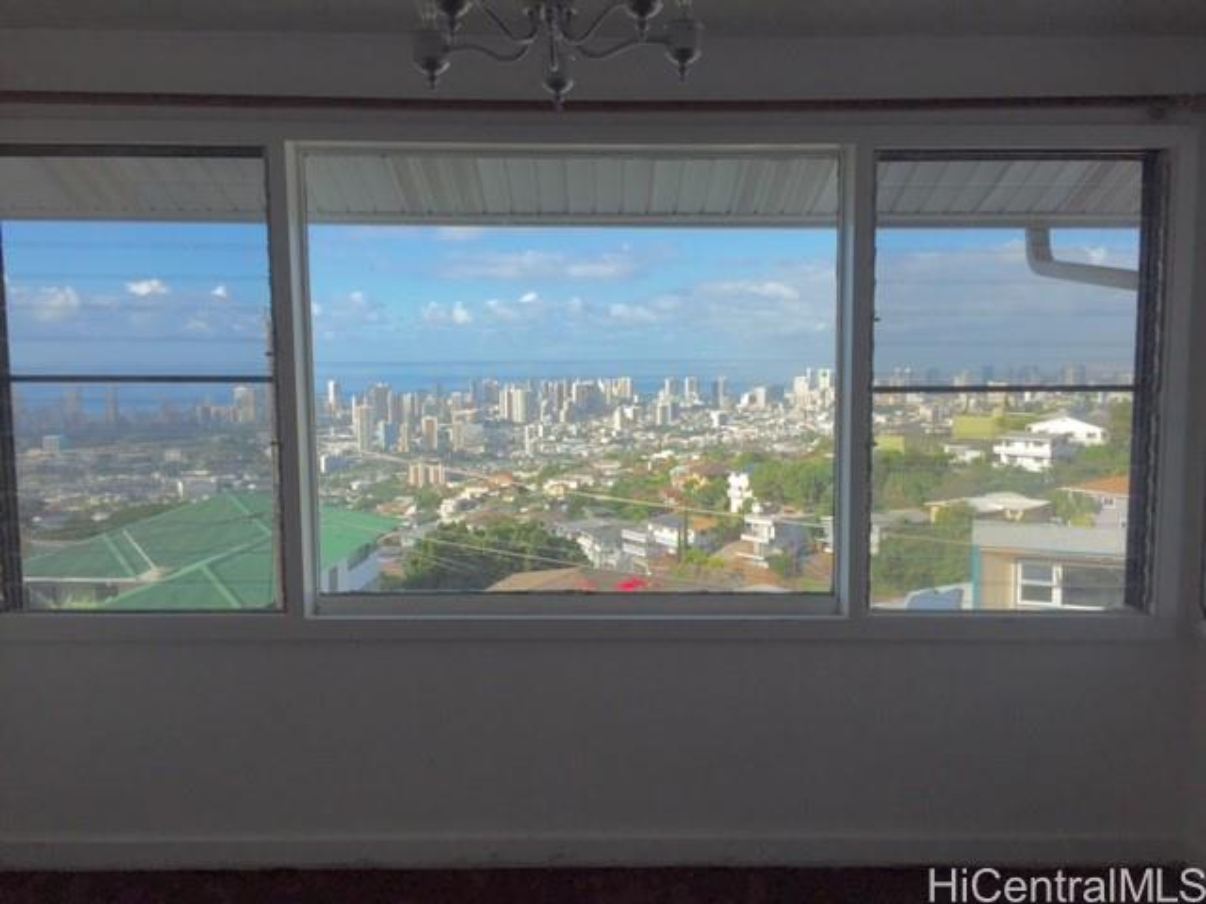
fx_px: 1010
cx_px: 603
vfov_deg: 48.2
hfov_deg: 61.7
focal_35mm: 29
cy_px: 452
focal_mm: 4.15
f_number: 2.2
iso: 32
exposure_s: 1/1364
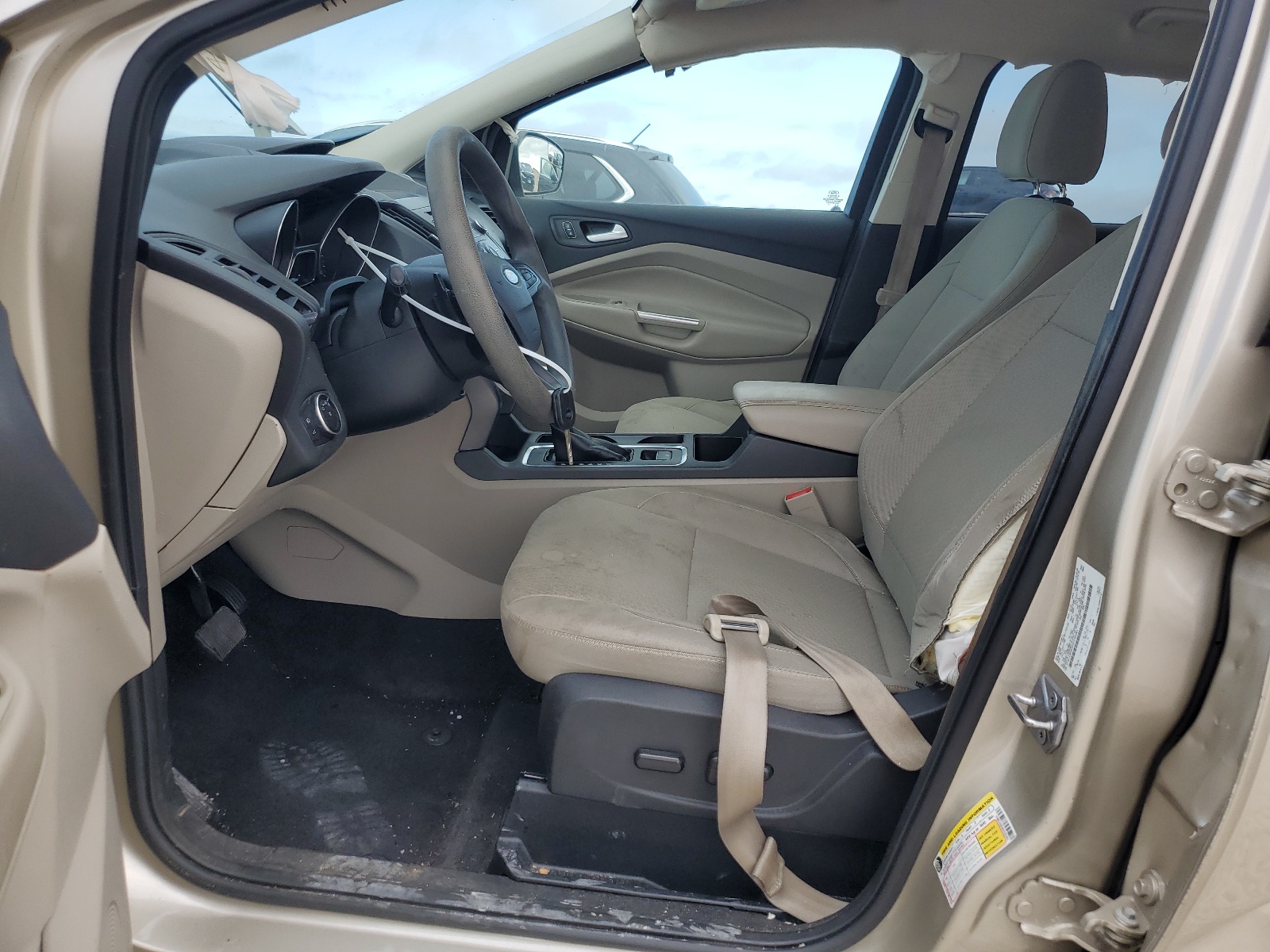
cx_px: 635
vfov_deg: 53.1
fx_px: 954
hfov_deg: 67.3
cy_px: 476
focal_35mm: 26
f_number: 1.5
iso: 50
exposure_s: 1/588
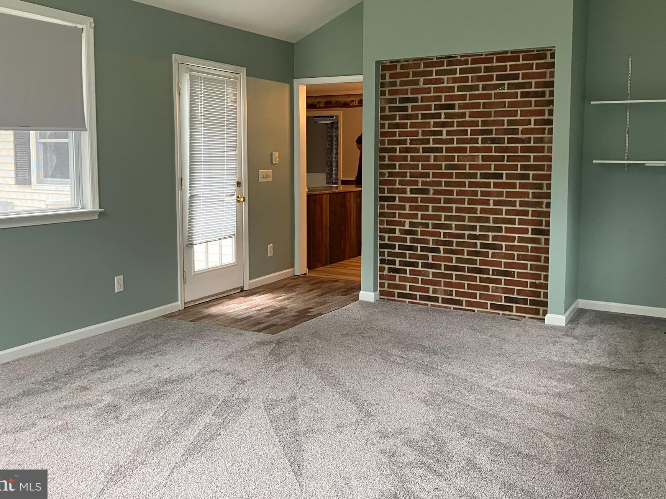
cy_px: 207
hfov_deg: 55.3
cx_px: 344
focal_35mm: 33
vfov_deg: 42.8
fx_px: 635
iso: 320
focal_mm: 3.99
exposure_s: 1/60
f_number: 1.8
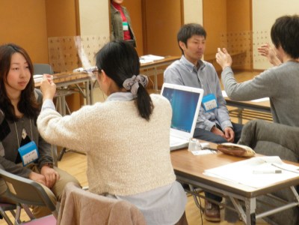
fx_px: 510
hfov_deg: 32.7
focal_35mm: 59
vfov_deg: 24.8
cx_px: 150
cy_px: 112
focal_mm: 10.4
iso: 200
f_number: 4.5
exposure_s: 1/6
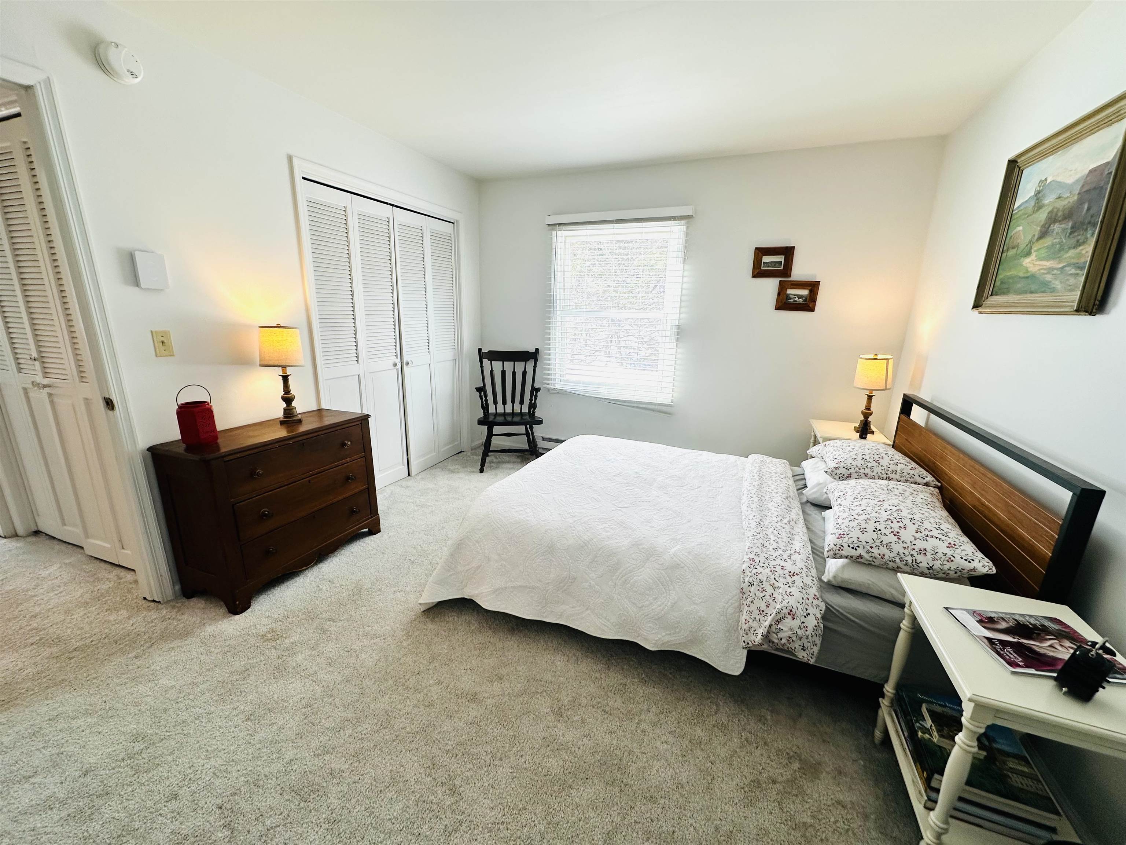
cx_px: 563
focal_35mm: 14
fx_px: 455
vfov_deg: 85.7
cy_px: 422
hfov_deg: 102.1
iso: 50
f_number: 2.2
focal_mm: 2.22
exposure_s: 1/120
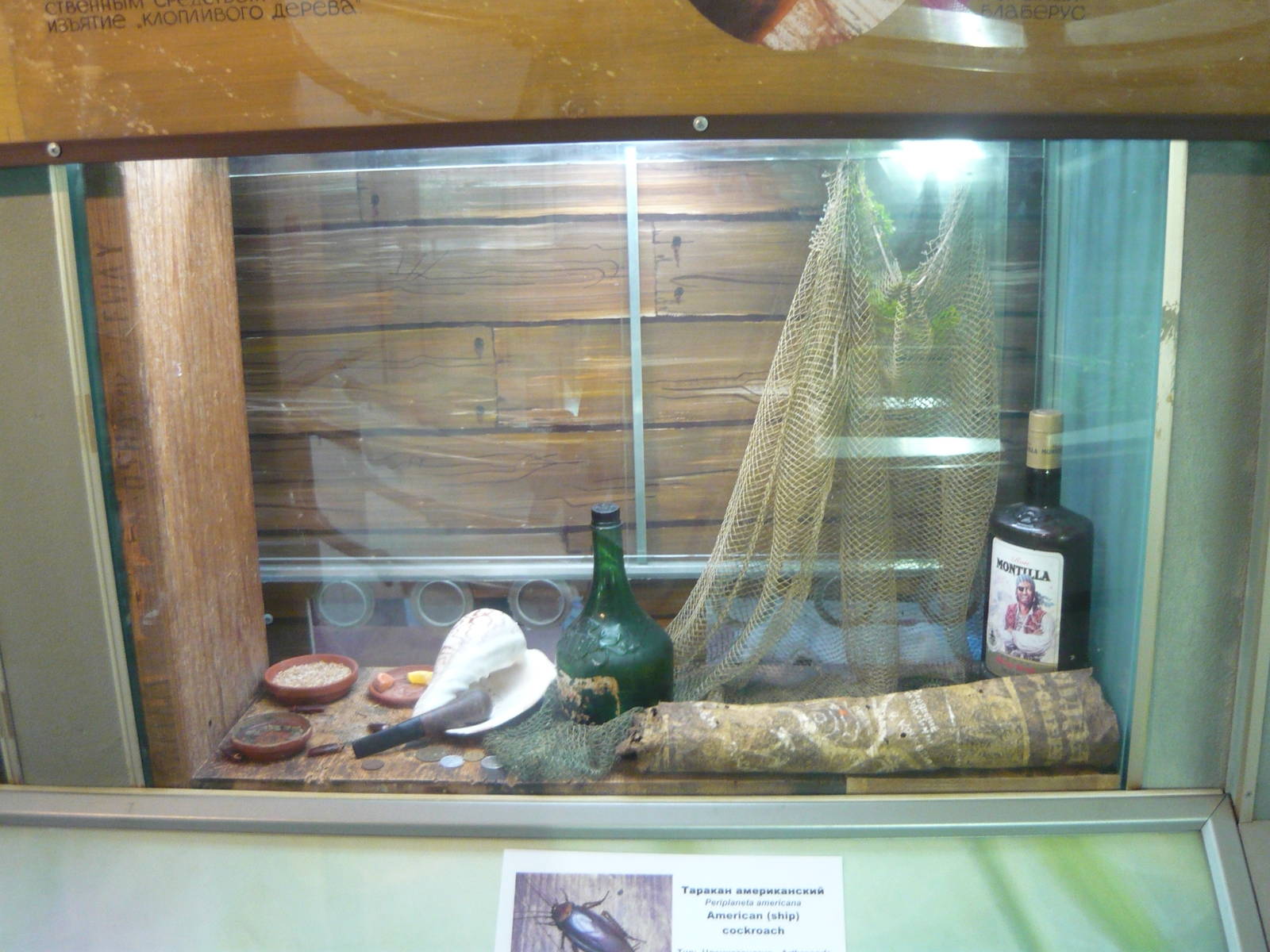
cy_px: 476
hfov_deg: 55.4
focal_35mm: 33
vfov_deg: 42.9
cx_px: 635
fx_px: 1211
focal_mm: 5.5
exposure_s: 1/20
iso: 400
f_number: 2.8
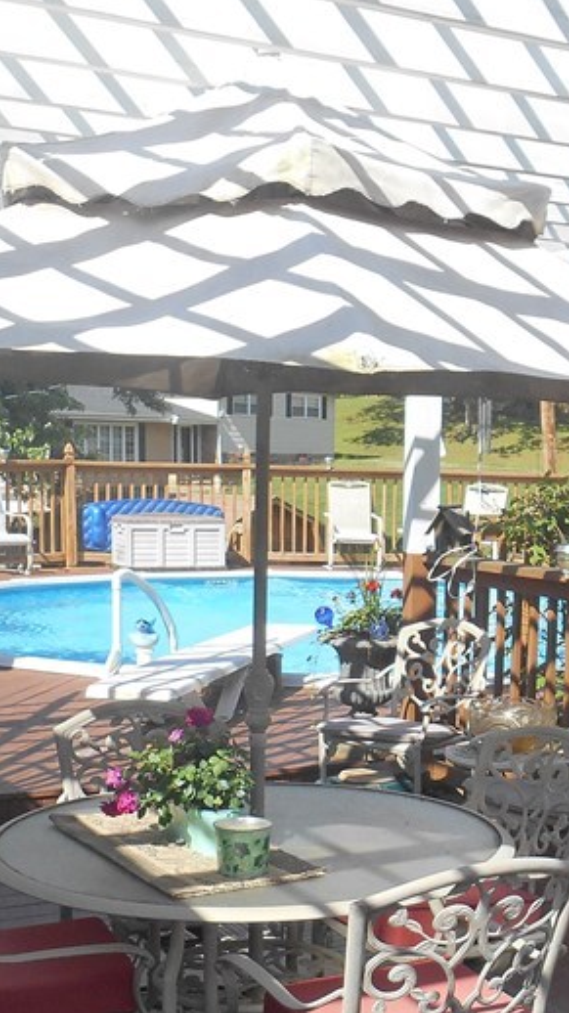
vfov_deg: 36.7
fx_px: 1504
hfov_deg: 21.0
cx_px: 497
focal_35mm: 56
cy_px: 704
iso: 80
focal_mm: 4.7
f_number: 3.4
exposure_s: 1/640
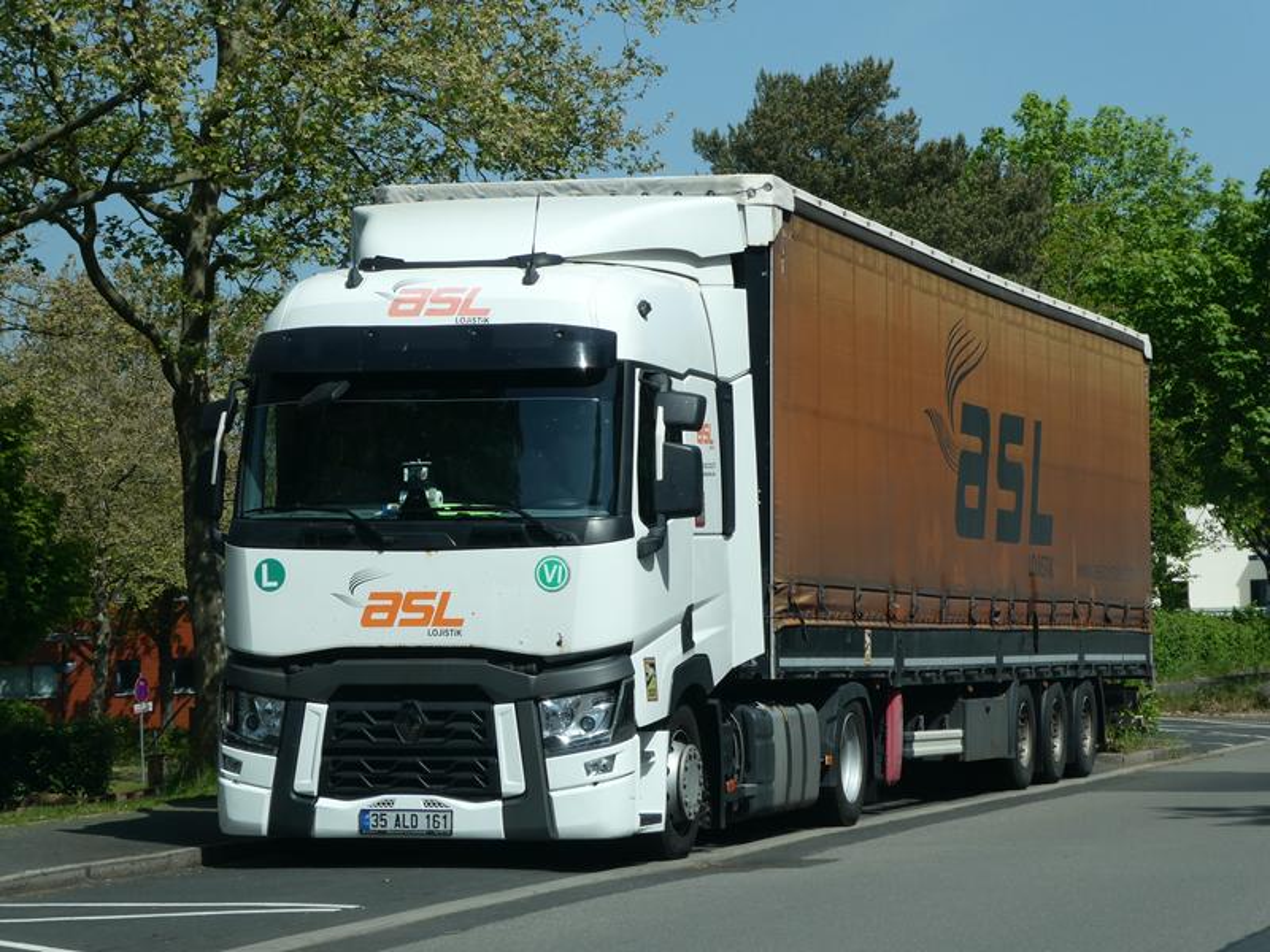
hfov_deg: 18.5
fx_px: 3889
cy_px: 476
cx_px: 635
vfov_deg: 14.0
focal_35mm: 106
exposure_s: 1/500
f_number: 5.1
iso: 80
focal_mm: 19
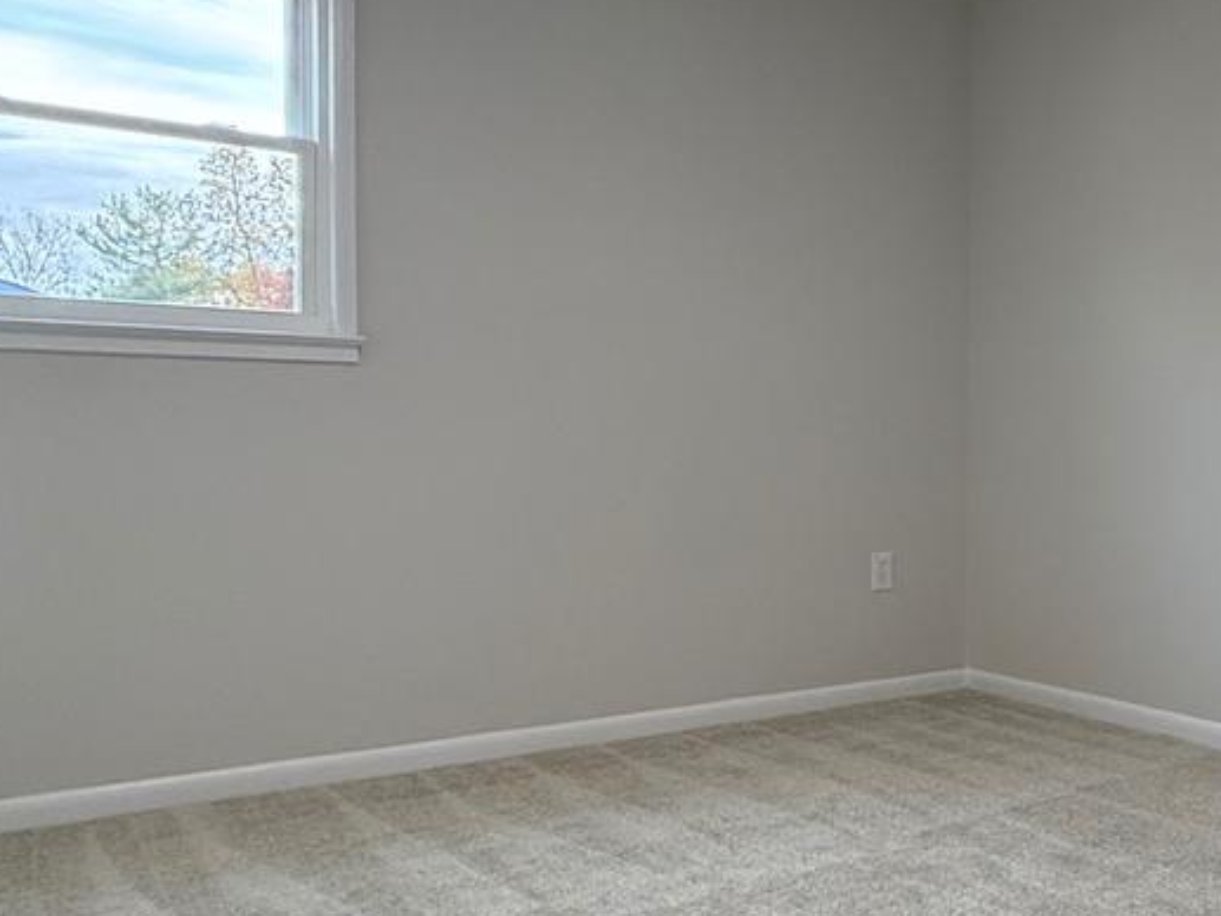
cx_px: 1098
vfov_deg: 36.8
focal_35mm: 39
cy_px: 465
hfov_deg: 43.7
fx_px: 1376
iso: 200
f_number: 2.2
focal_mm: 2.22
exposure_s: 1/120
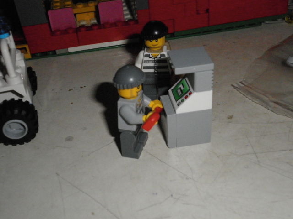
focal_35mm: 45
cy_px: 110
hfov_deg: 42.1
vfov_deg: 32.2
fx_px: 381
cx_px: 146
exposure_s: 1/320
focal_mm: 8.2
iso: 640
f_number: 10.8
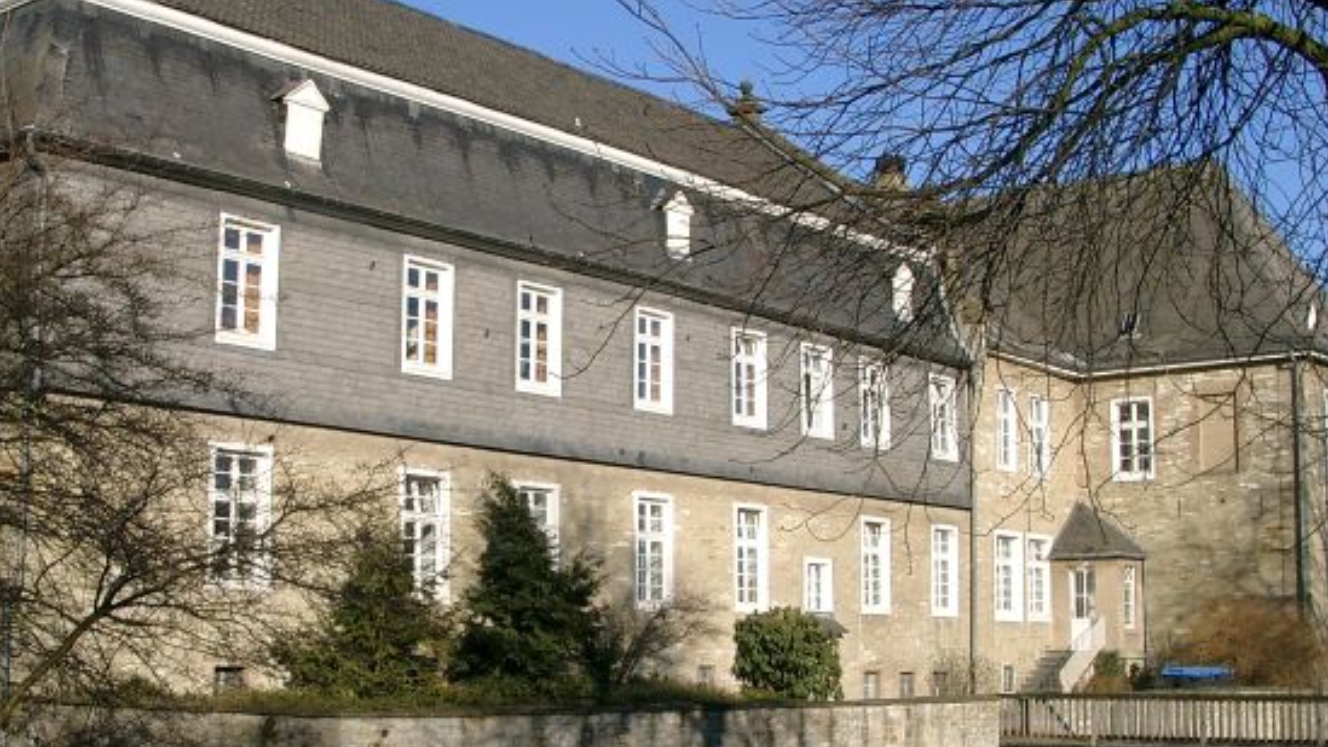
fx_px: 1902
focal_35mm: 54
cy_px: 358
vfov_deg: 22.2
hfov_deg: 38.4
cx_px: 554
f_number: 4
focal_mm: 7.13
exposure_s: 1/767
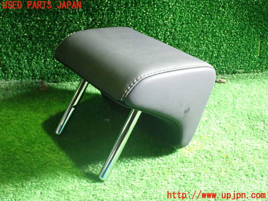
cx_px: 134
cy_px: 100
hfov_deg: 42.9
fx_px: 341
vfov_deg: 32.9
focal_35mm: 44
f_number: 2.9
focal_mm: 7.84
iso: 800
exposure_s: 1/25
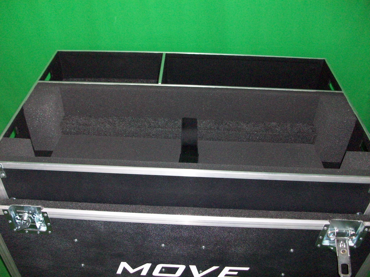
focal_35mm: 34
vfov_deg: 41.8
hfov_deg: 54.0
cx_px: 185
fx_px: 363
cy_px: 138
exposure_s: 1/60
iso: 200
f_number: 2.8
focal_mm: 5.7
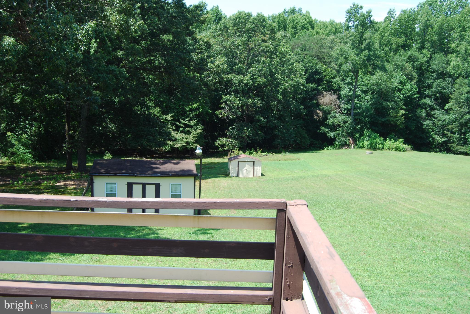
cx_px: 235
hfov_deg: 49.5
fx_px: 510
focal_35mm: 39
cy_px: 157
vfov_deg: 34.3
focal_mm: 26
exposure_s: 1/125
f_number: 5.6
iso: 100
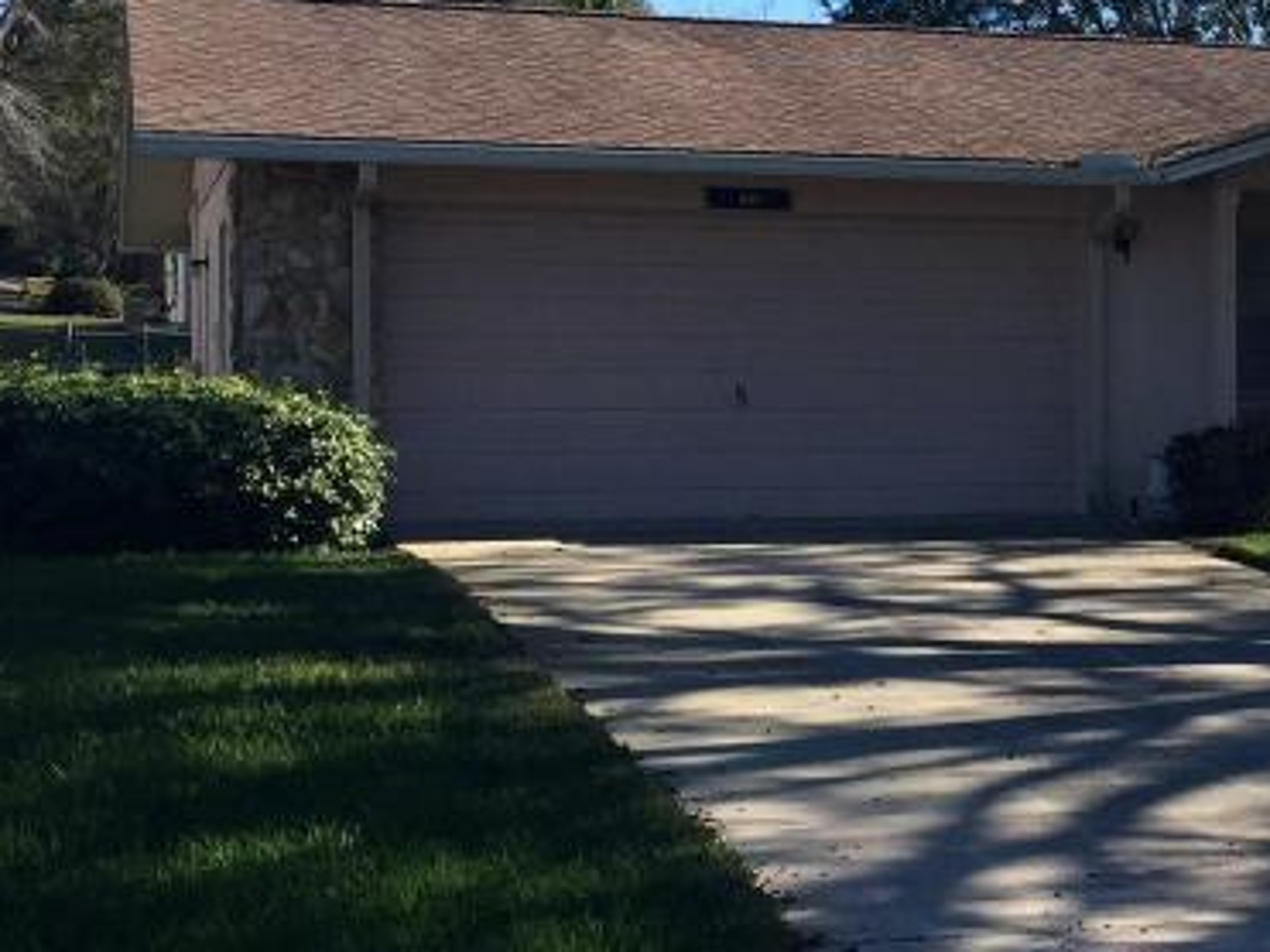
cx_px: 1356
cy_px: 404
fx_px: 2934
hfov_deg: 23.1
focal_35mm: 80
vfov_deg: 18.4
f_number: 2.2
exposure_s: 1/1883
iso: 32
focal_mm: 4.15
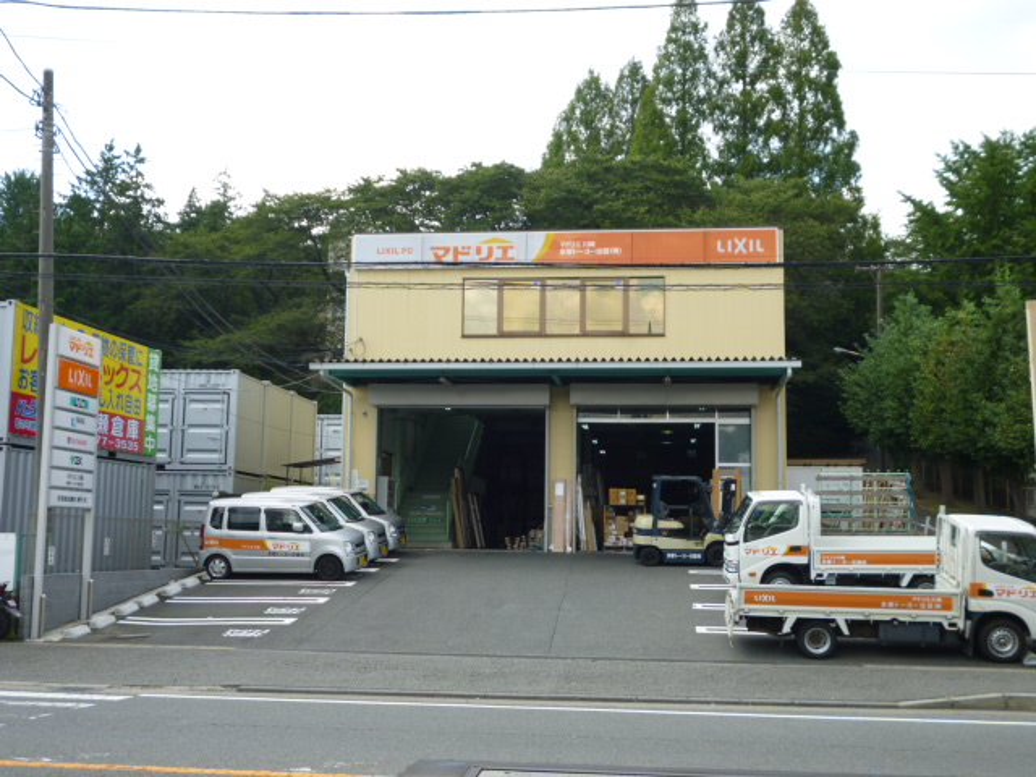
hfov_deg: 45.8
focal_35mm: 41
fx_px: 1227
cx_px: 518
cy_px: 388
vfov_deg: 35.1
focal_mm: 7.3
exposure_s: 1/250
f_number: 3.7
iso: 100
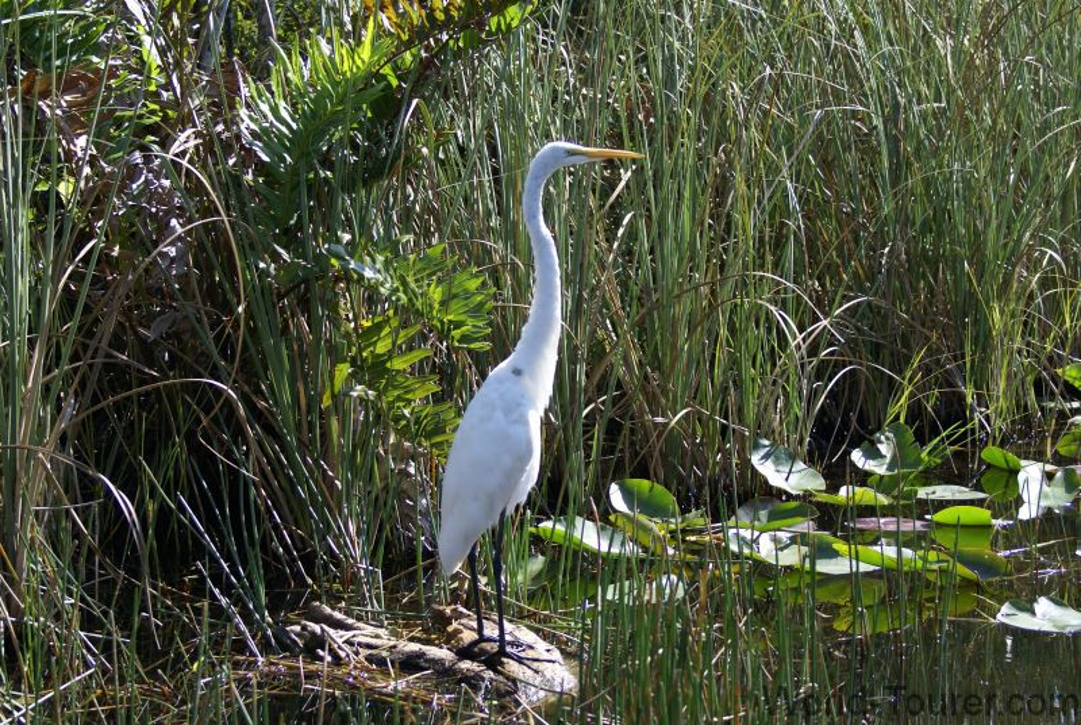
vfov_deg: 12.2
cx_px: 540
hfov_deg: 18.2
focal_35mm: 112
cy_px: 362
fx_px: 3383
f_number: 5.6
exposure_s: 1/200
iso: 100
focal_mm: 75
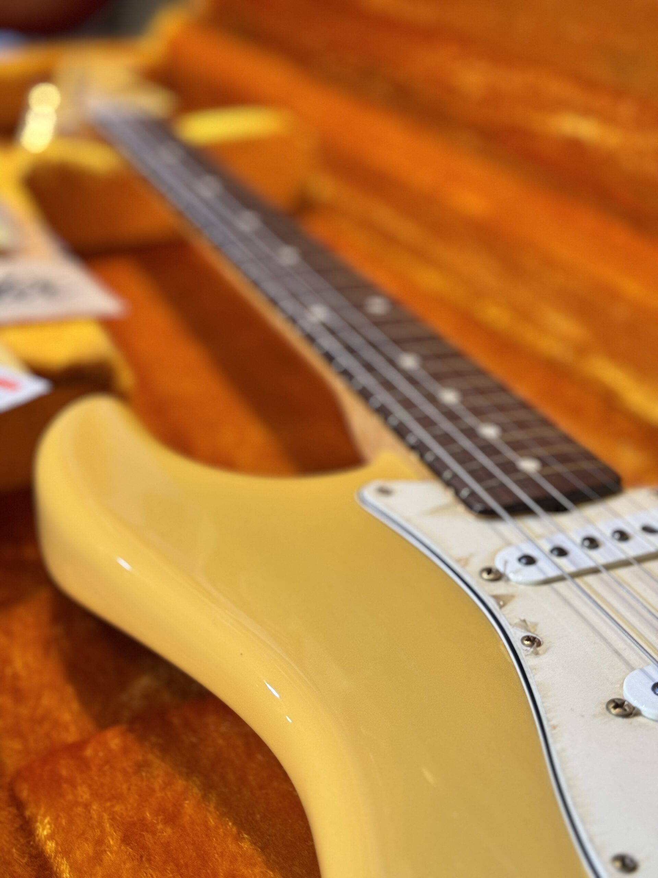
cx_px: 329
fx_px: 1217
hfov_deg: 30.3
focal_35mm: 48
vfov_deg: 39.7
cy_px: 439
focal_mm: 6.76
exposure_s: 1/60
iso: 250
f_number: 1.78
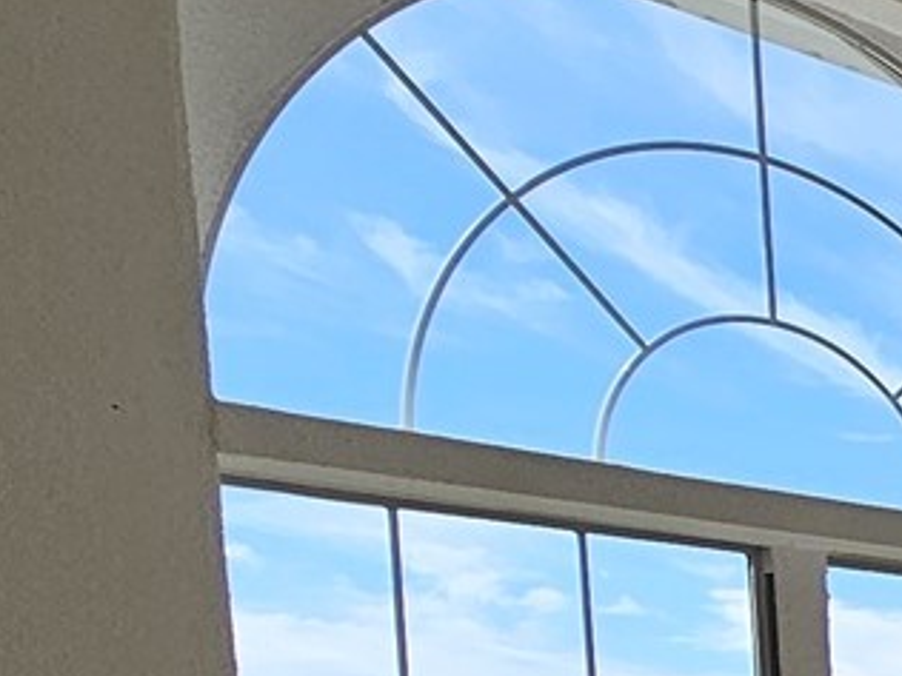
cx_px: 2069
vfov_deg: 16.7
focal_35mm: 79
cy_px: 1061
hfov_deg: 15.6
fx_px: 2059
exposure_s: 1/1632
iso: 50
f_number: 2.2
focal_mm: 2.2
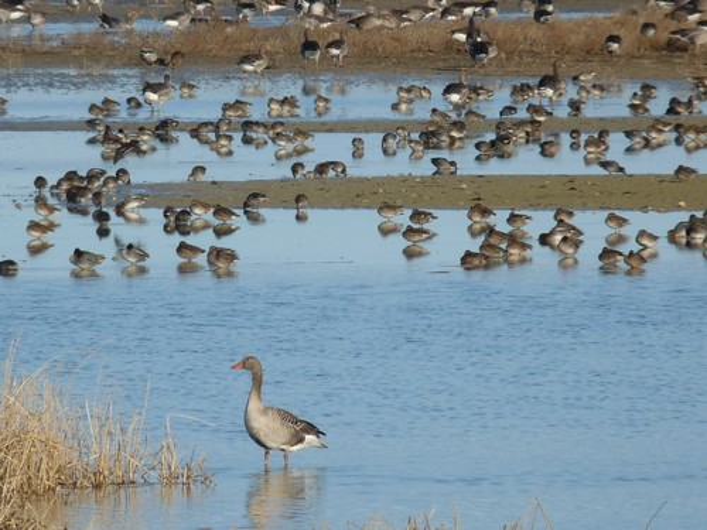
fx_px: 17687
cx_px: 354
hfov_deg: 2.3
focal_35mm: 866
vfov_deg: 1.7
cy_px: 265
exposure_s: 1/500
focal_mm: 86.4
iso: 100
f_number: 7.1
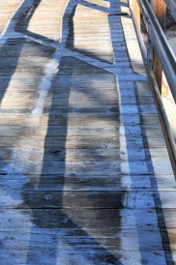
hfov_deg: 23.2
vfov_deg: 34.1
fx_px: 426
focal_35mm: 58
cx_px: 58
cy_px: 81
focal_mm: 22
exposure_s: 1/320
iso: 500
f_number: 9
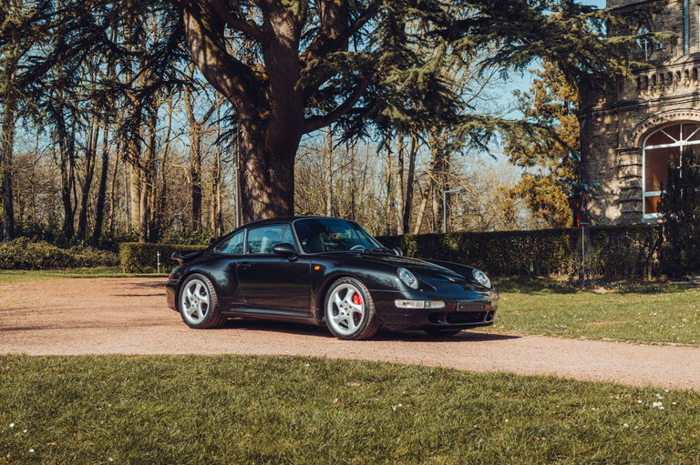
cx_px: 350
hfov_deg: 39.6
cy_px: 232
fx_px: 972
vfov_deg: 27.0
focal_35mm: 50
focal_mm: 50
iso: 100
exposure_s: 1/100
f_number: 7.1
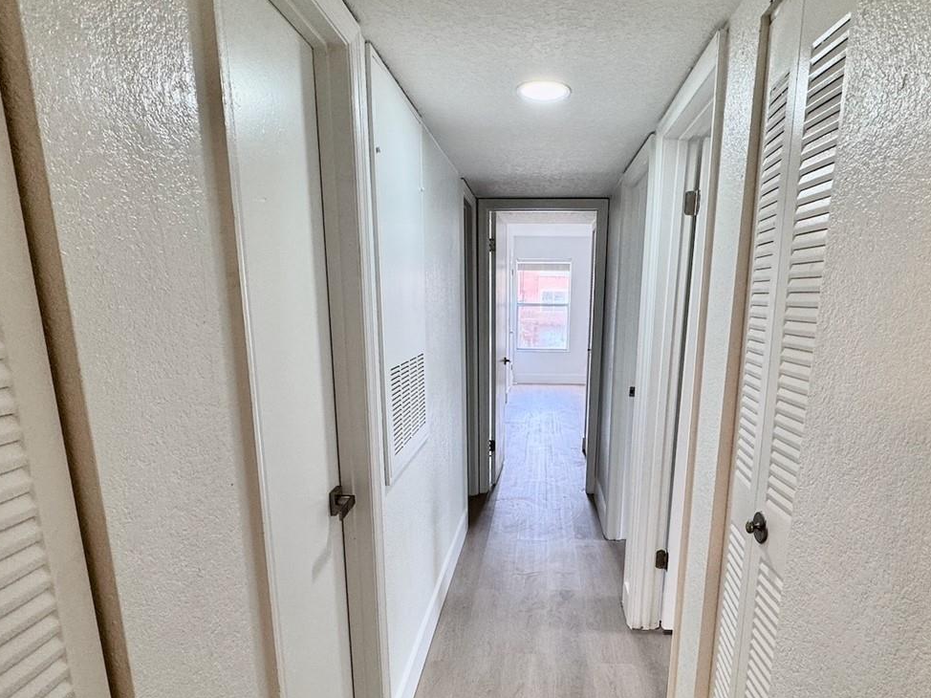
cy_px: 447
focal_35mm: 23
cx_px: 525
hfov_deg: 73.6
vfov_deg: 57.9
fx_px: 618
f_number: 2.2
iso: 125
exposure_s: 1/120
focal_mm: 2.22
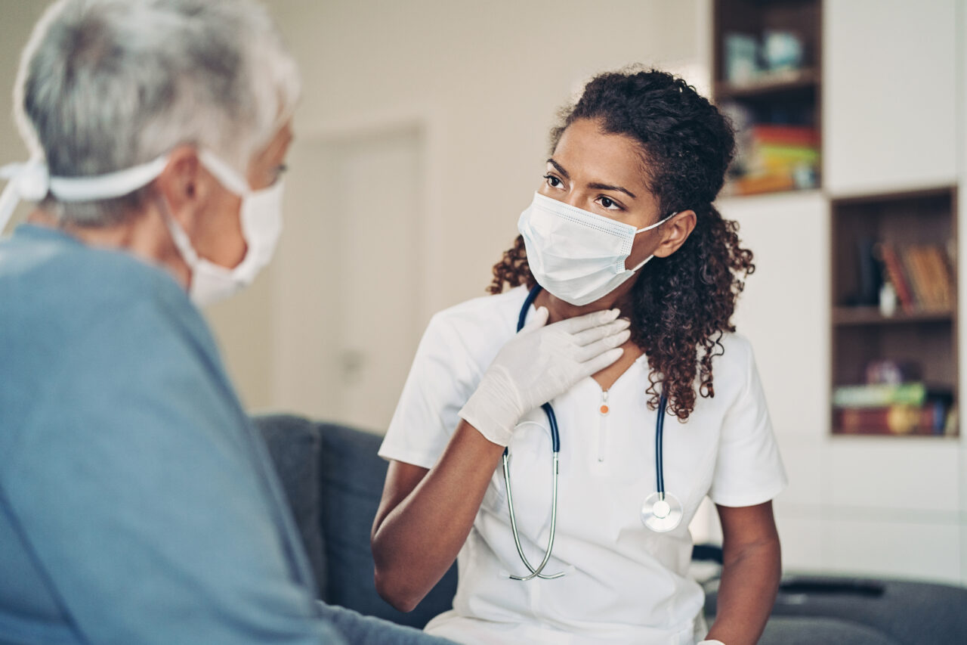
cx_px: 484
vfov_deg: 27.0
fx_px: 1343
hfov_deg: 39.6
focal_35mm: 50
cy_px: 322
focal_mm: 50
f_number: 1.4
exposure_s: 1/250
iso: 1000
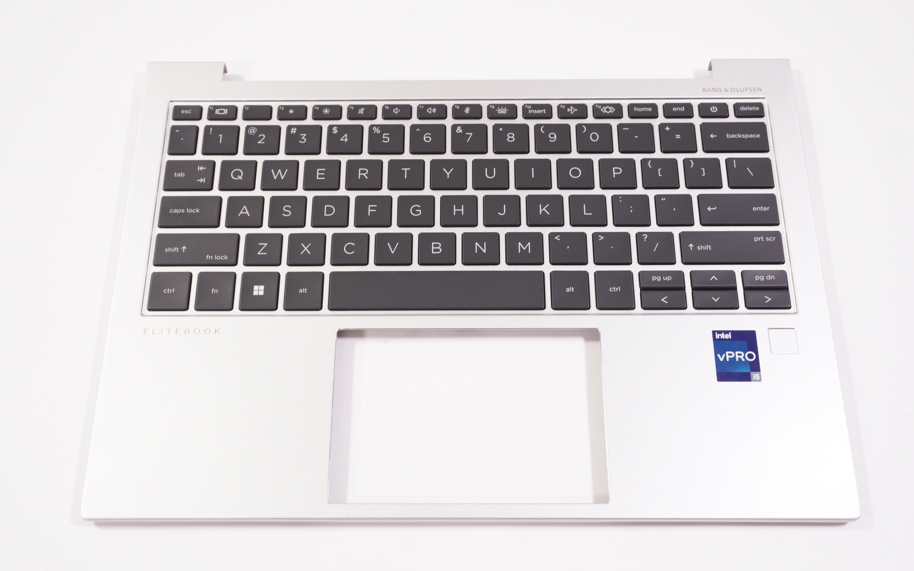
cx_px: 457
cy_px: 300
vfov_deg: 33.1
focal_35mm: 39
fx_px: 959
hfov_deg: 50.9
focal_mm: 25
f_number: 6.3
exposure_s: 1/80
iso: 500
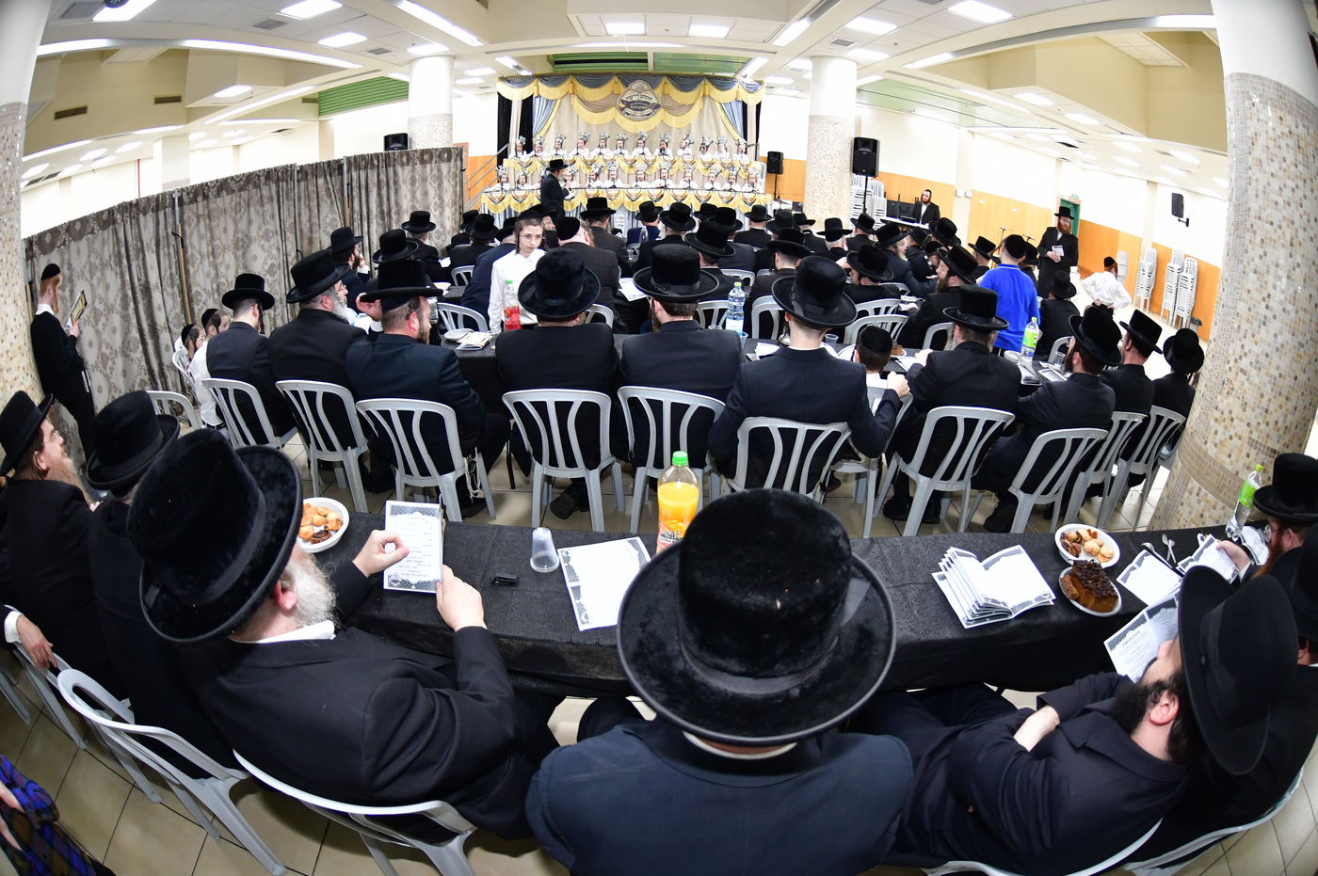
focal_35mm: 15
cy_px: 438
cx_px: 659
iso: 1000
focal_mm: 10.5
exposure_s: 1/100
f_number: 5.6
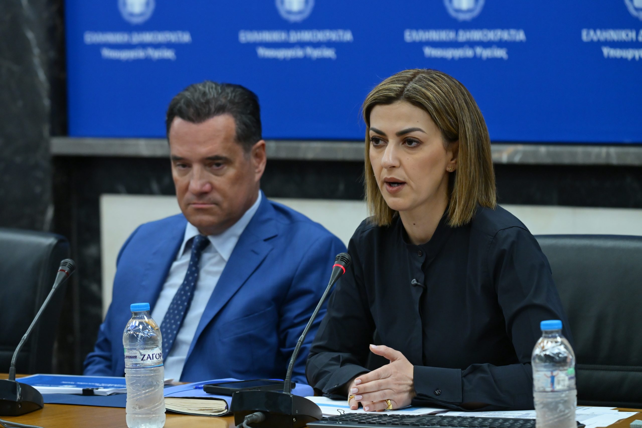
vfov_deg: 6.2
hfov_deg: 9.4
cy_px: 214
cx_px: 321
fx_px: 3923
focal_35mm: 220
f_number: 5.6
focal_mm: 220
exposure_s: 1/200
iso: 4500
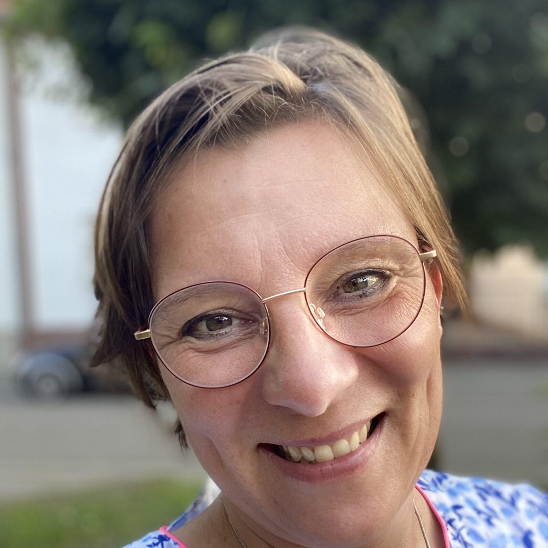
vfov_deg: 41.5
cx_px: 305
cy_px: 349
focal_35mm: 40
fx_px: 716
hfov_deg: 41.8
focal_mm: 2.71
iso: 100
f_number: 2.2
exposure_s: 1/117
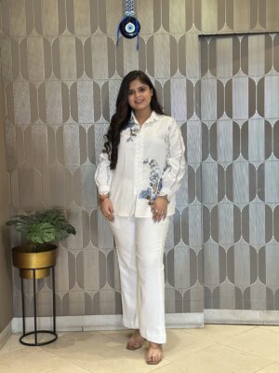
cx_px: 140
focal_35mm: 48
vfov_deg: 39.7
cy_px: 186
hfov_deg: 30.3
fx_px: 516
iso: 125
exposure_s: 1/100
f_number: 1.78
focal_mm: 6.86
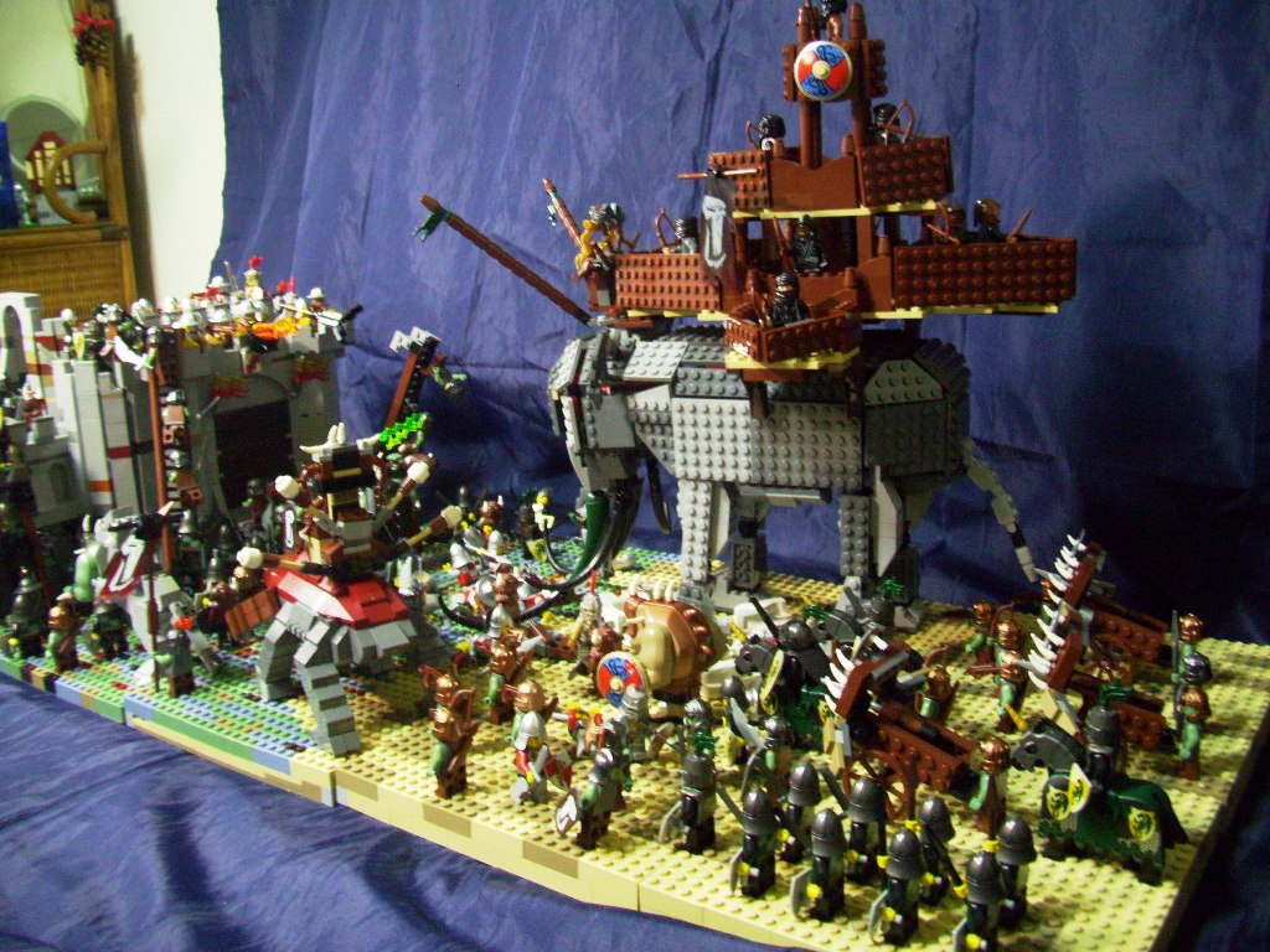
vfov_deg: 44.2
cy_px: 476
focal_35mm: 32
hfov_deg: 56.8
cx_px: 635
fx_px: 1174
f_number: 2.9
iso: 160
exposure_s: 1/8
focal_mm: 5.7
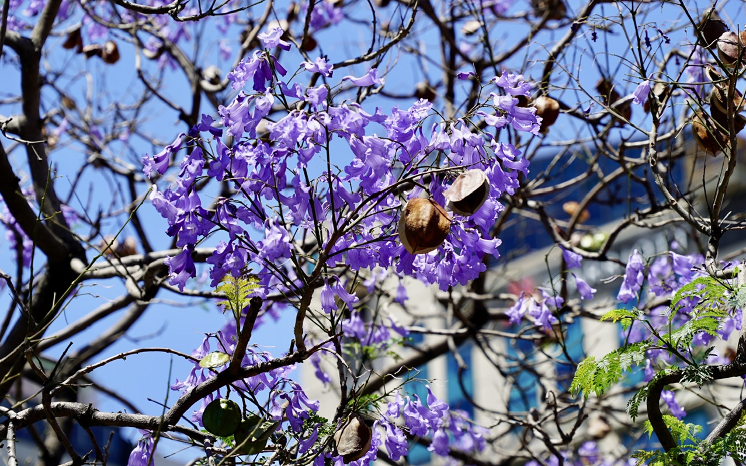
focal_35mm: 139
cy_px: 219
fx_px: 2826
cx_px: 373
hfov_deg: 15.0
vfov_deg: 9.4
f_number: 9
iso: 100
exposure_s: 1/160
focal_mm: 136
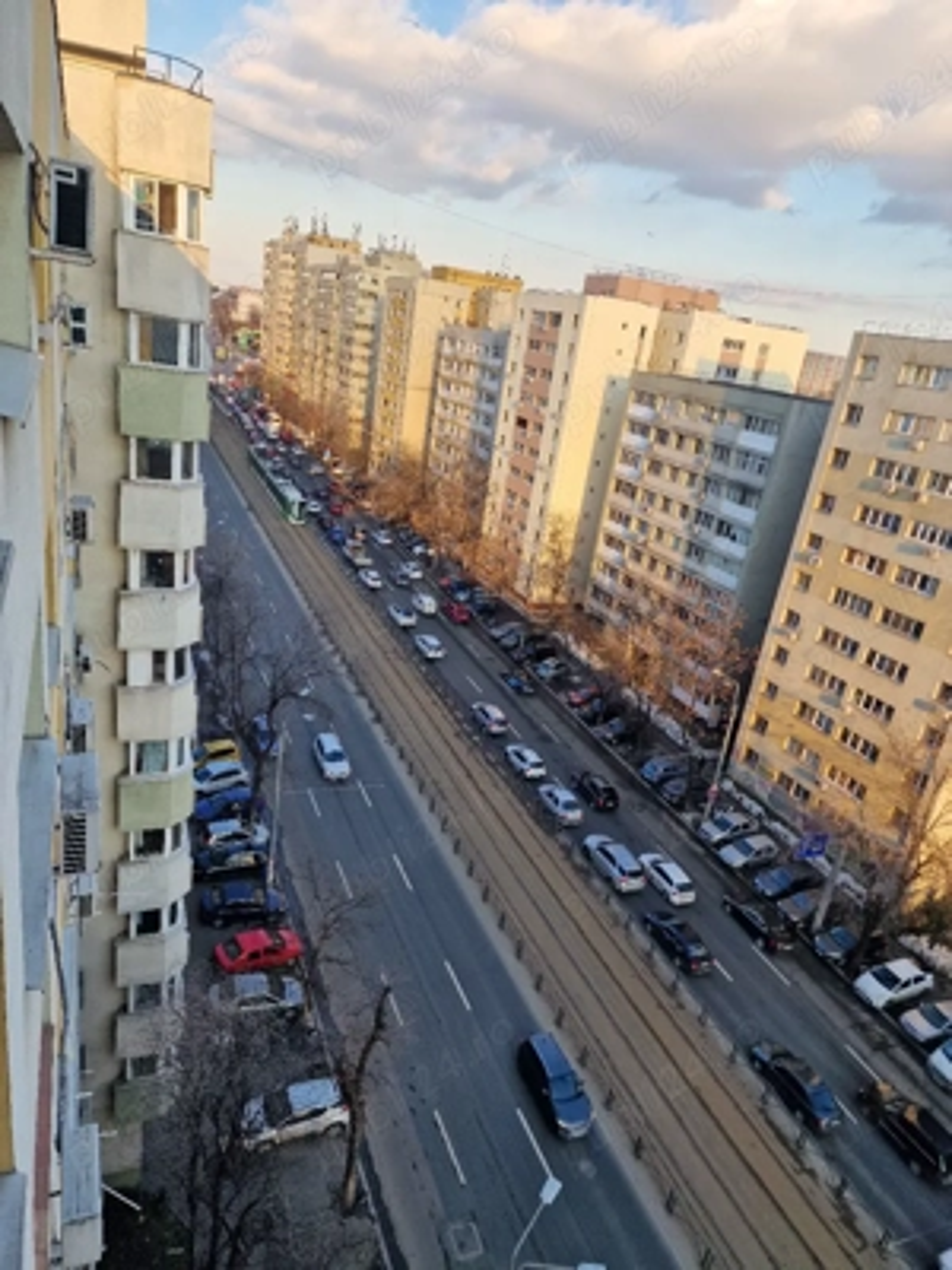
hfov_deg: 58.9
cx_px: 476
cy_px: 635
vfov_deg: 73.9
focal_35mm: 23
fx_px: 843
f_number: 1.8
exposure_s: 1/333
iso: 50
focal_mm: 6.4
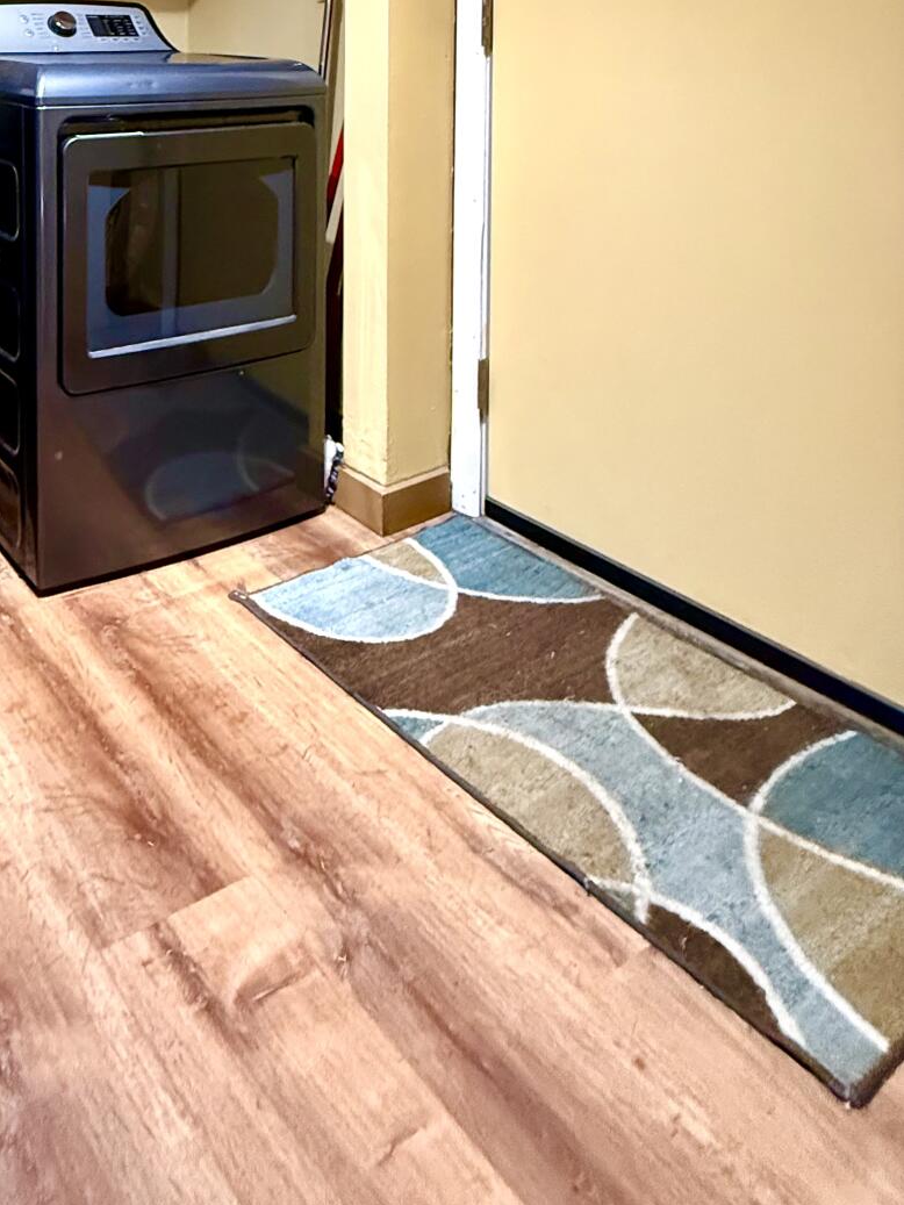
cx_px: 34
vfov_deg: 54.4
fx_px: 940
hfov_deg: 44.8
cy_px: 64
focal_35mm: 27
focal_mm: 2.22
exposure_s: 1/60
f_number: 2.2
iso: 800
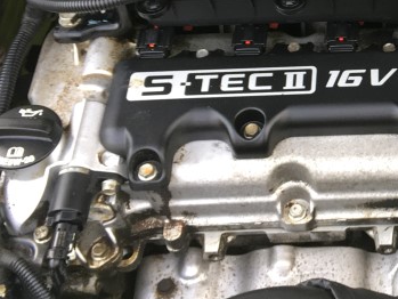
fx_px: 978
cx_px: 455
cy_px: 34
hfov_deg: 21.6
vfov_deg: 17.1
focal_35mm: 85
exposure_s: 1/60
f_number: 2.2
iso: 32
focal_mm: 4.15
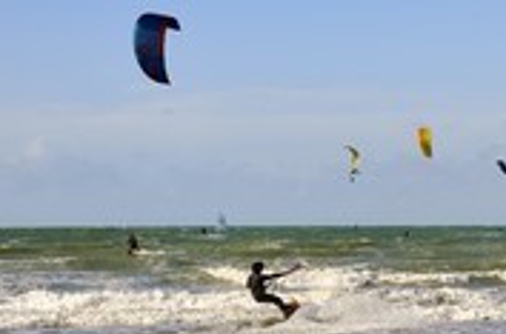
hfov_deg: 16.2
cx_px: 525
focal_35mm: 124
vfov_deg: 11.0
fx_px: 1738
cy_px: 126
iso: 200
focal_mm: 52
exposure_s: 1/500
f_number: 11
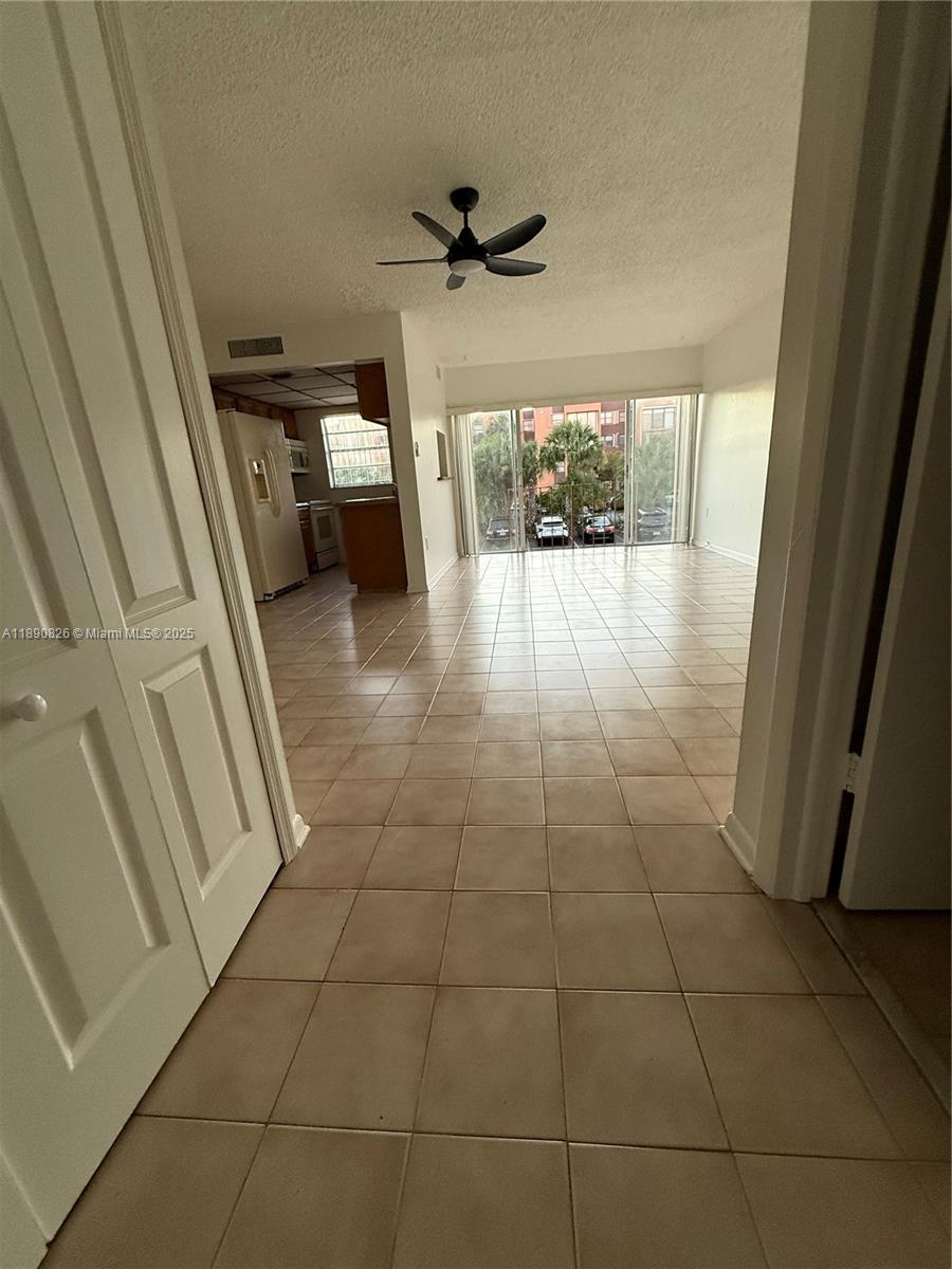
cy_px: 634
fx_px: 513
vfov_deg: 102.1
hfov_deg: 85.7
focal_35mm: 14
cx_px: 476
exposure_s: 1/77
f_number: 2.2
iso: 320
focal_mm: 2.22
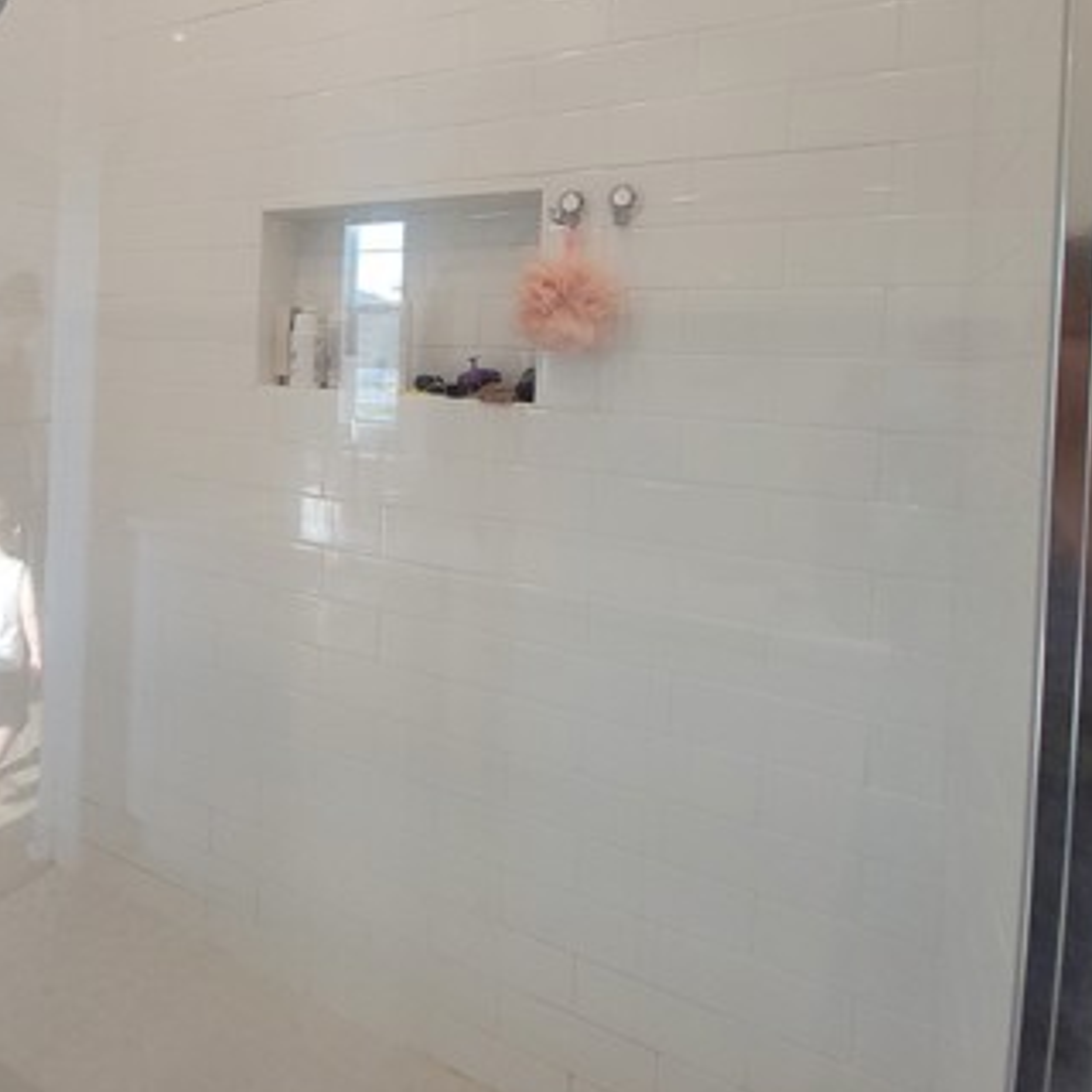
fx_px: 821
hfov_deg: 61.3
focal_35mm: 23
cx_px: 208
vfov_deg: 65.6
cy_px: 369
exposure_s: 1/60
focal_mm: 2.2
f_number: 2.2
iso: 80
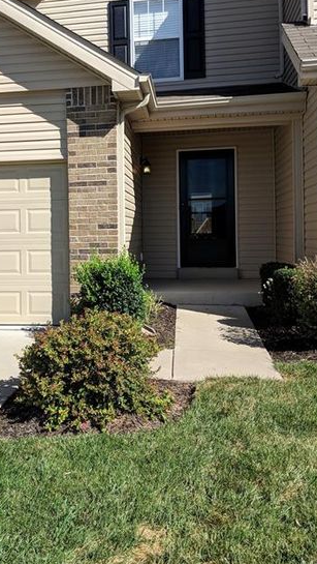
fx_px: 537
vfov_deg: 55.0
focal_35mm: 36
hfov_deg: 32.5
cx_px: 95
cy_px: 232
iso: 53
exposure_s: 1/2924
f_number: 1.8
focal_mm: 4.44
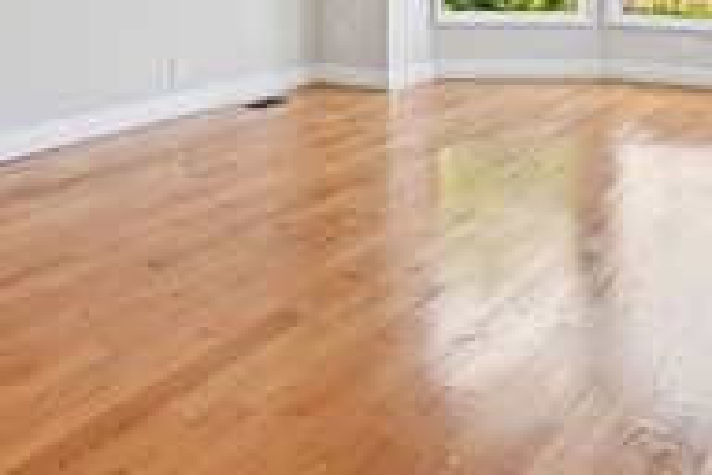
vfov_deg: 24.4
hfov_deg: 37.4
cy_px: -100
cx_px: 89
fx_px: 989
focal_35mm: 50
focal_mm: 15
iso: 250
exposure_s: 1/30
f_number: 8
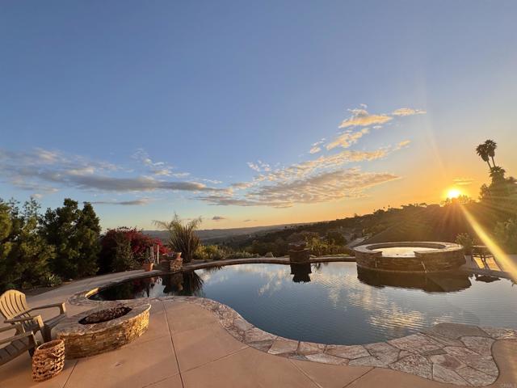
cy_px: 194
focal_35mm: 14
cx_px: 258
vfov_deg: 85.7
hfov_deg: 102.1
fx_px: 209
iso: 50
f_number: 2.2
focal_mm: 2.22
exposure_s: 1/1143
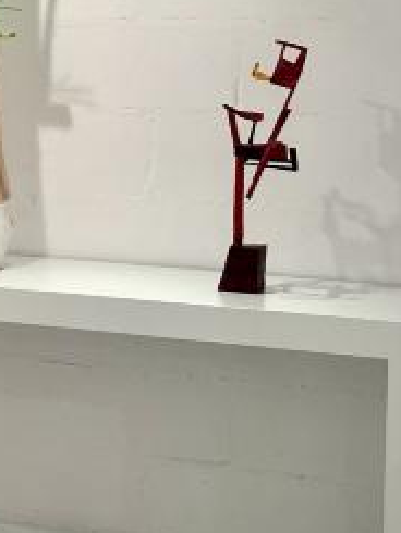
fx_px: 1528
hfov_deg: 13.6
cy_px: 129
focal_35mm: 99
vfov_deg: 19.7
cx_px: -279
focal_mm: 4.2
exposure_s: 1/120
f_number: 1.6
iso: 50
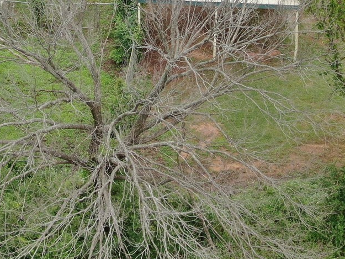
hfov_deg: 14.9
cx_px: 98
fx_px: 1316
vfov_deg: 10.9
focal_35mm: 132
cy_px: -97
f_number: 3.6
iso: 100
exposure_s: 1/240
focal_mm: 7.39
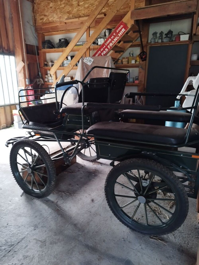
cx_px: 100
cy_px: 132
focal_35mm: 24
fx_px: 184
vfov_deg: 71.6
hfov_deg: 56.8
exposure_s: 1/20
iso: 560
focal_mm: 5.89
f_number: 1.89
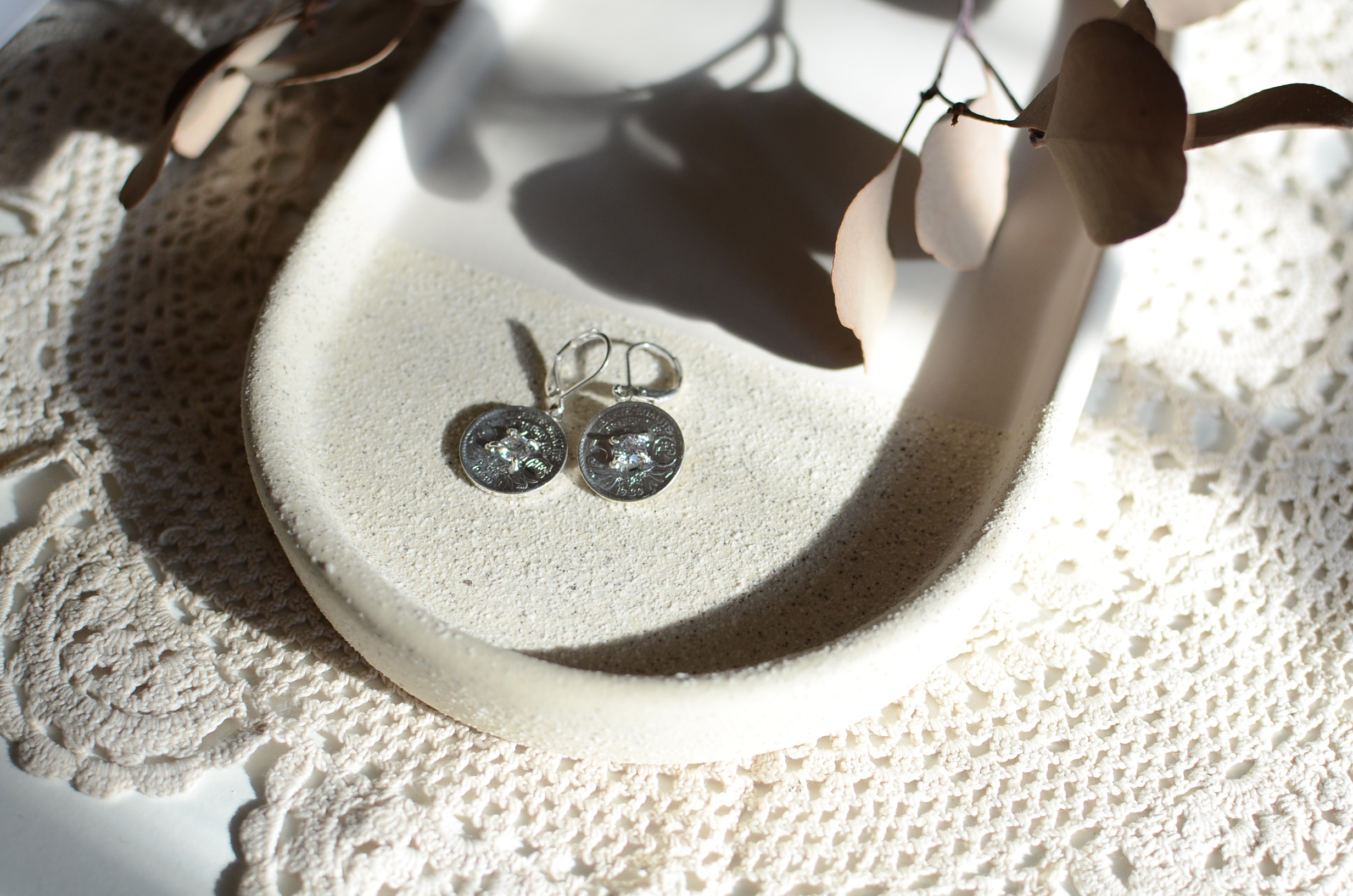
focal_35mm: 52
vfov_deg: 25.6
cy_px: 448
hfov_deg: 37.9
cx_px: 676
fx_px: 1969
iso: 400
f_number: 3.5
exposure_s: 1/1250
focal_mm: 35
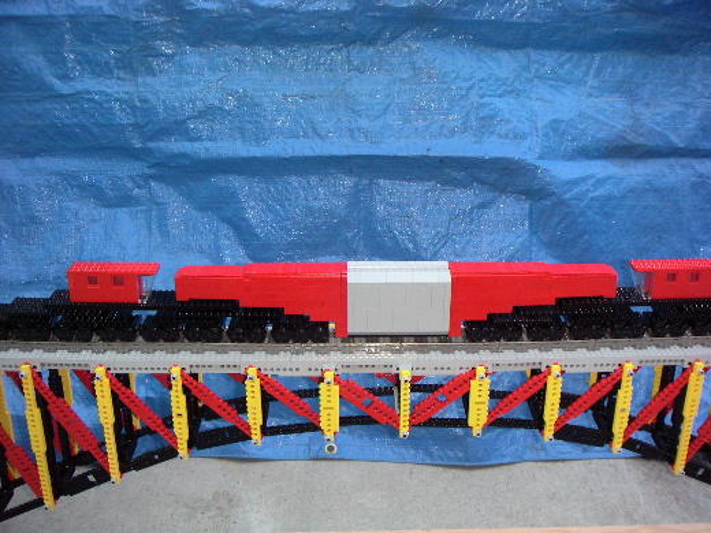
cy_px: 266
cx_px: 356
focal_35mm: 38
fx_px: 781
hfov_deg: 49.0
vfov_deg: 37.7
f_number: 2.8
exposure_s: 1/50
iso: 160
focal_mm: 6
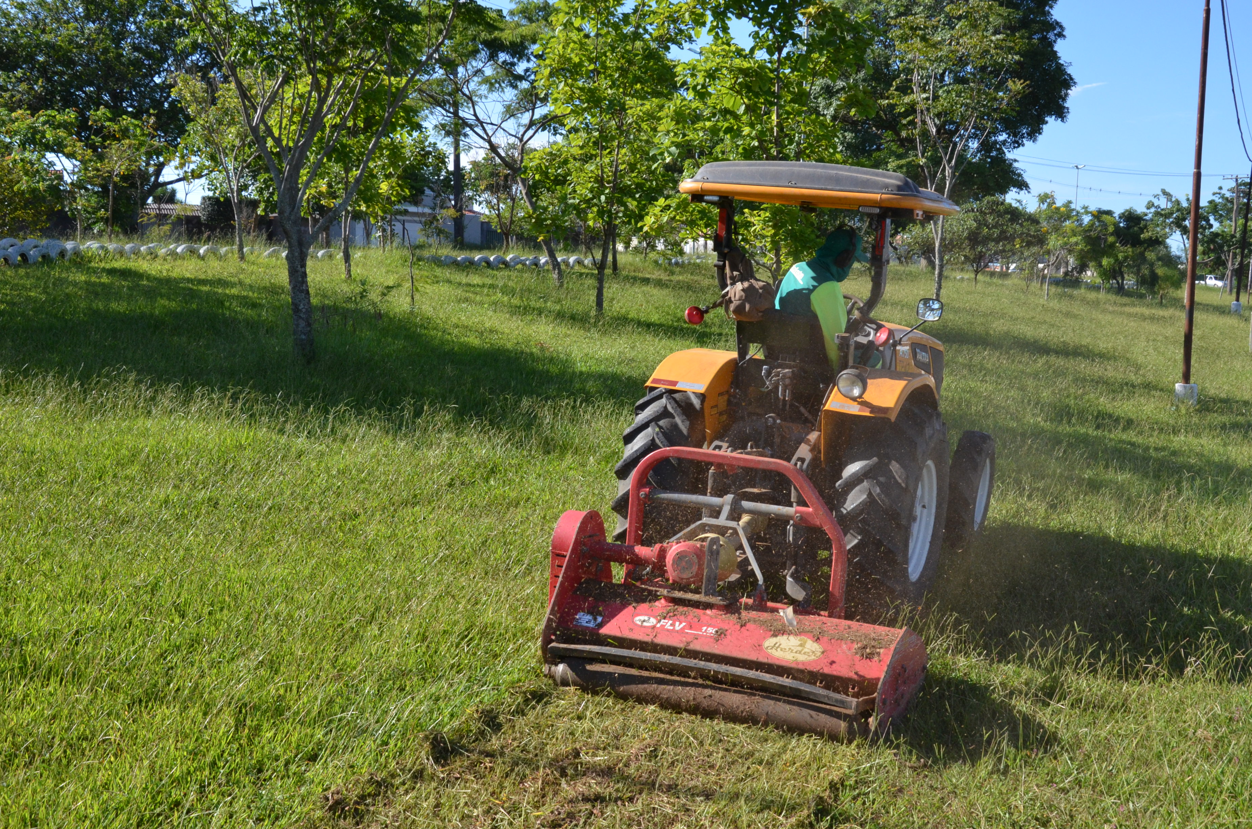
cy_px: 414
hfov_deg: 49.6
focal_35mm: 39
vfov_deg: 34.1
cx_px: 626
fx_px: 1354
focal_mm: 26
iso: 800
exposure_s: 1/500
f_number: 11
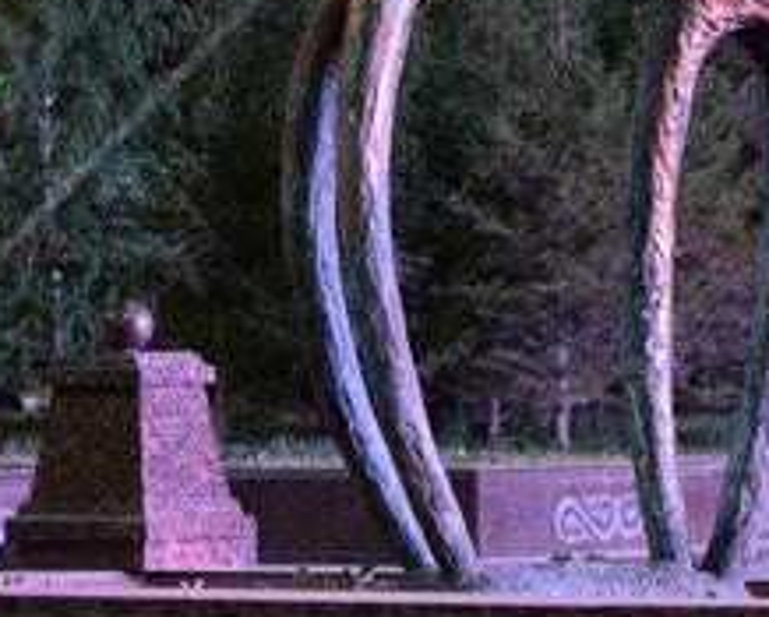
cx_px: 580
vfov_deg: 5.9
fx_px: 5971
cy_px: -328
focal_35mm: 262
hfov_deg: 7.4
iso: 100
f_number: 13
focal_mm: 70
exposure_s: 10
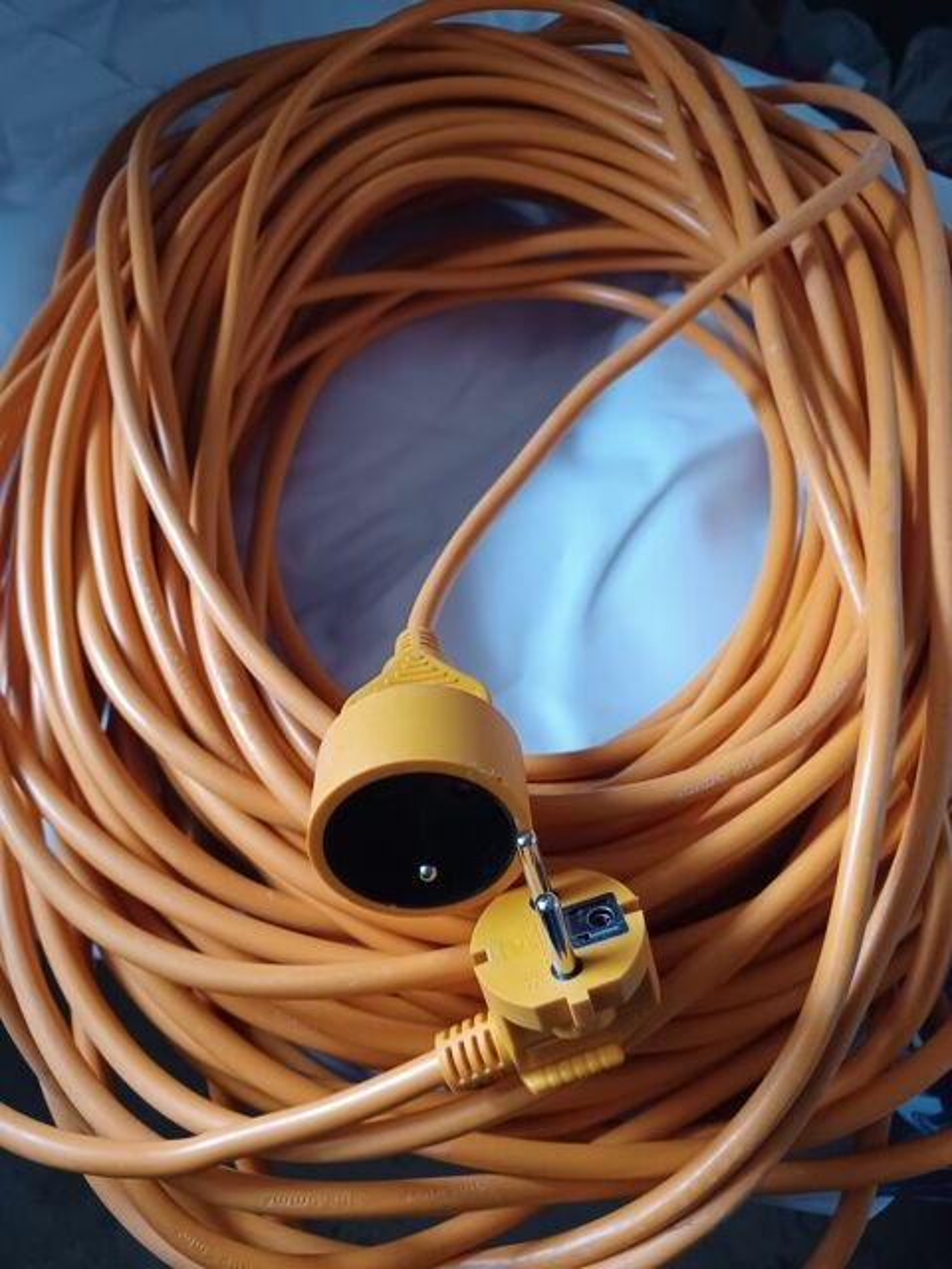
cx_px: 476
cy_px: 634
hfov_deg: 54.9
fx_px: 917
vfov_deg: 69.4
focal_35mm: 25
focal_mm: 4.6
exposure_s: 1/25
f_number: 1.8
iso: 640
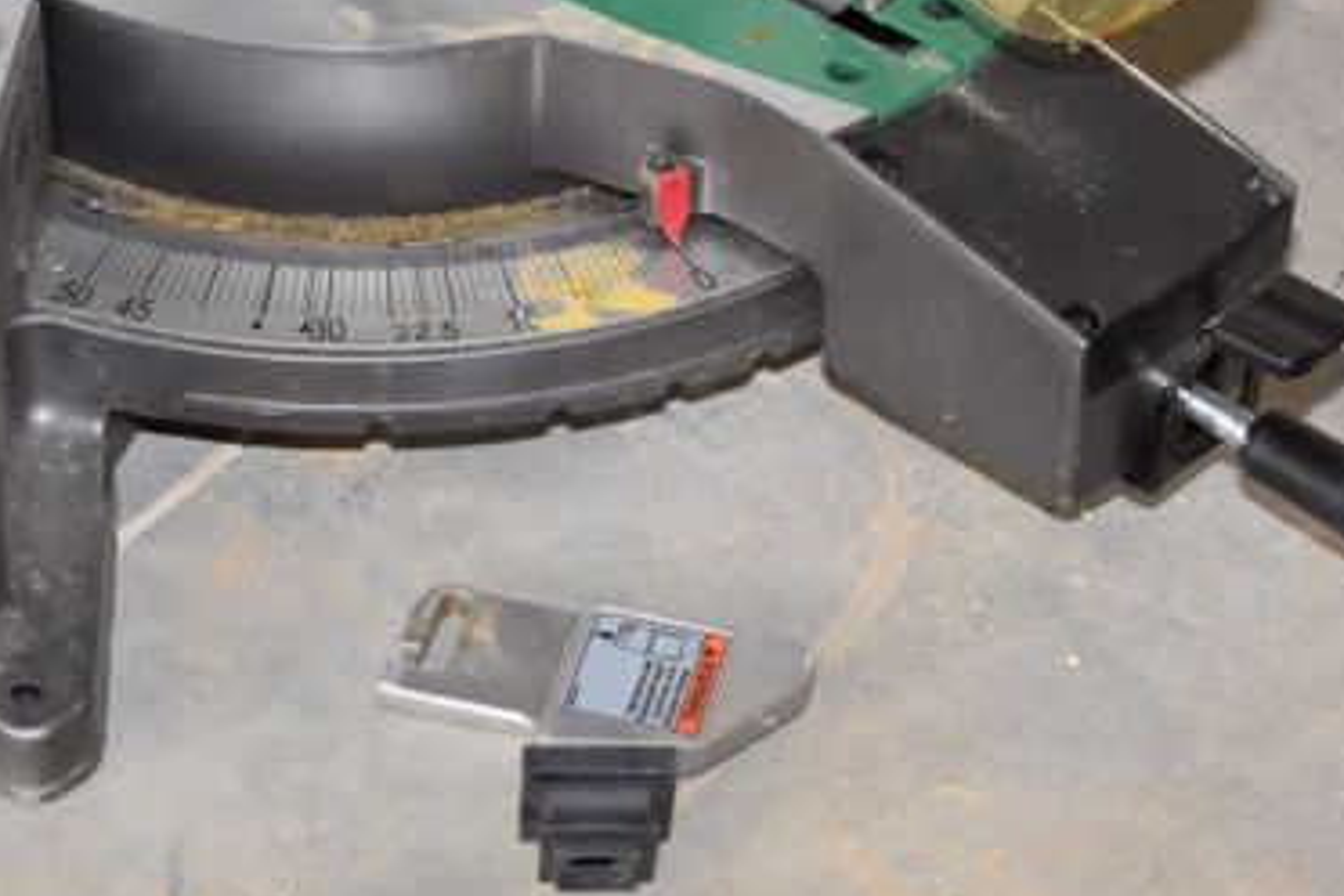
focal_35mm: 142
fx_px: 5296
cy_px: 233
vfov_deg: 9.7
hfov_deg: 14.4
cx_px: 502
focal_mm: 55
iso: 800
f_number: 5.6
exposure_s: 1/60
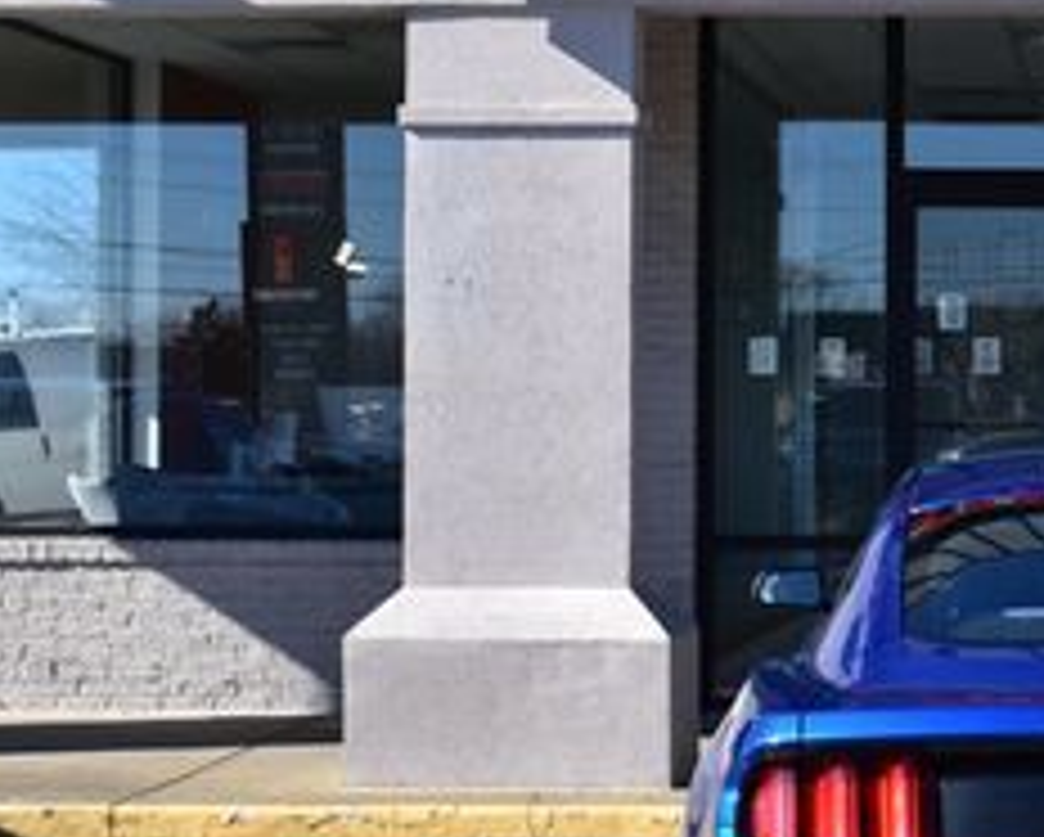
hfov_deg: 19.5
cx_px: 1210
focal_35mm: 93
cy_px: 414
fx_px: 2876
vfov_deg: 16.6
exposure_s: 1/500
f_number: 11
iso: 400
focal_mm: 24
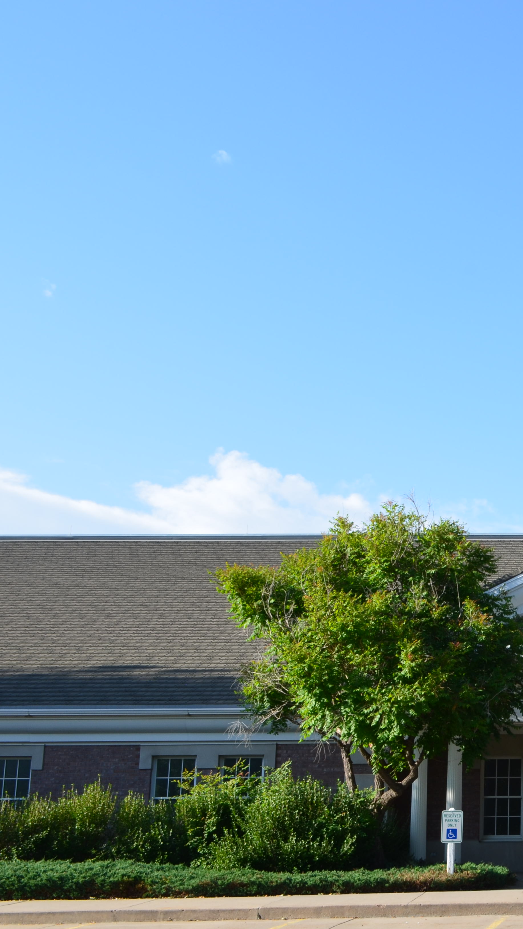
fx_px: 1405
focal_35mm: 57
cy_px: 466
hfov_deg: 19.7
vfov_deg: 36.6
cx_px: 649
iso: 200
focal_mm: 24
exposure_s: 1/100
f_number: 11
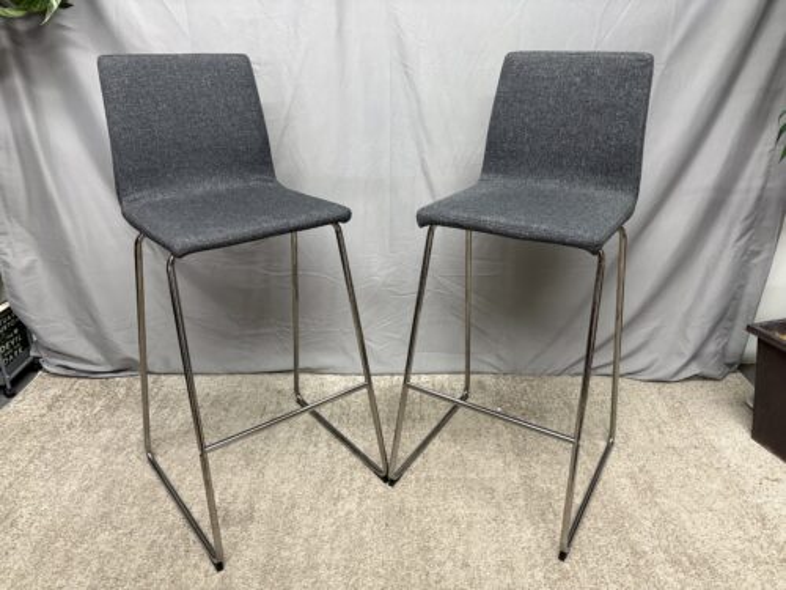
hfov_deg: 67.3
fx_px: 590
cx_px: 393
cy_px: 295
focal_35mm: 26
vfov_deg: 53.1
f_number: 1.6
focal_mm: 5.96
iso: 250
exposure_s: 1/60
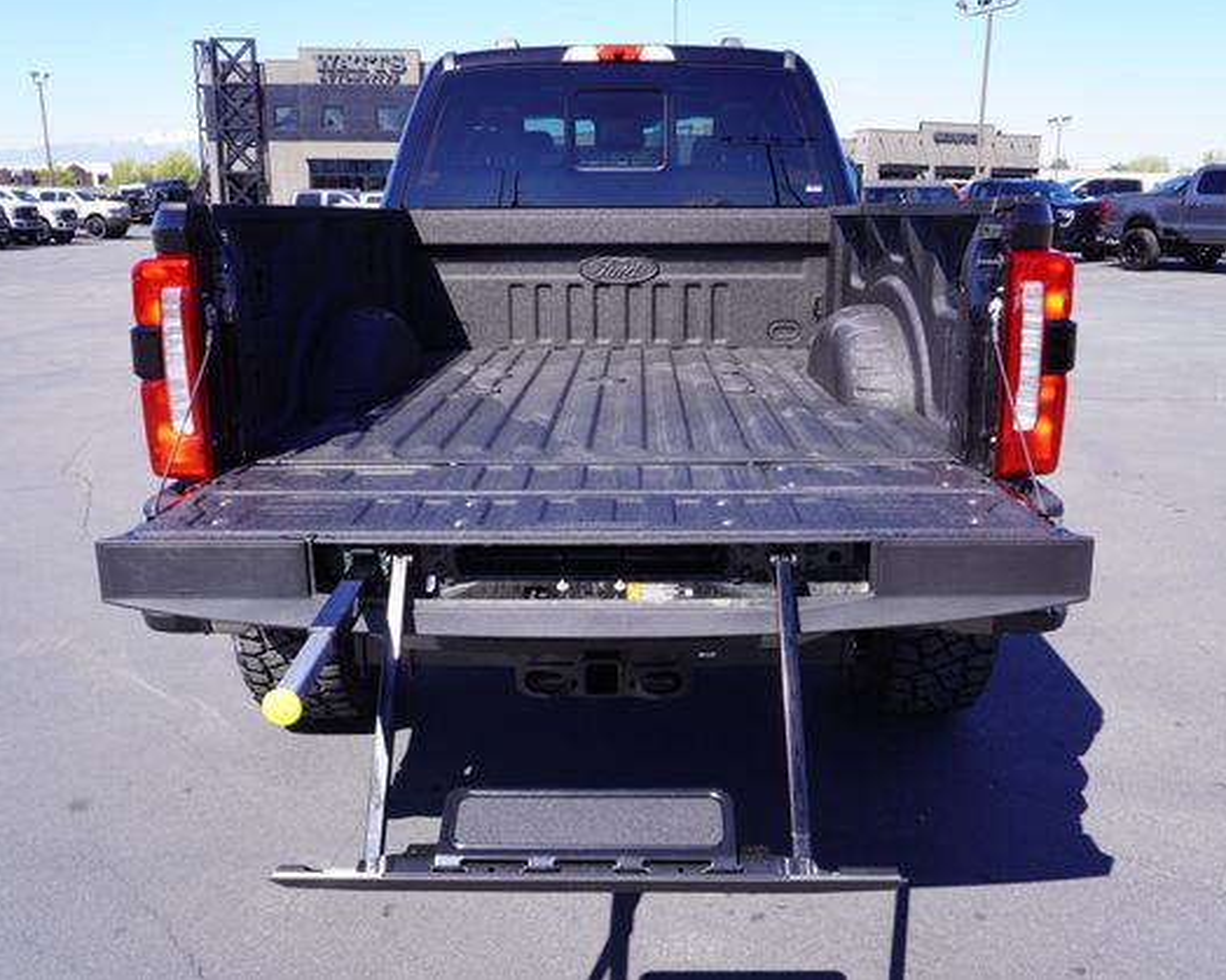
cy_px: 484
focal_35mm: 31
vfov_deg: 47.1
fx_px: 1125
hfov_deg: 57.2
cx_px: 615
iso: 100
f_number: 8
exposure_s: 1/125
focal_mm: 18
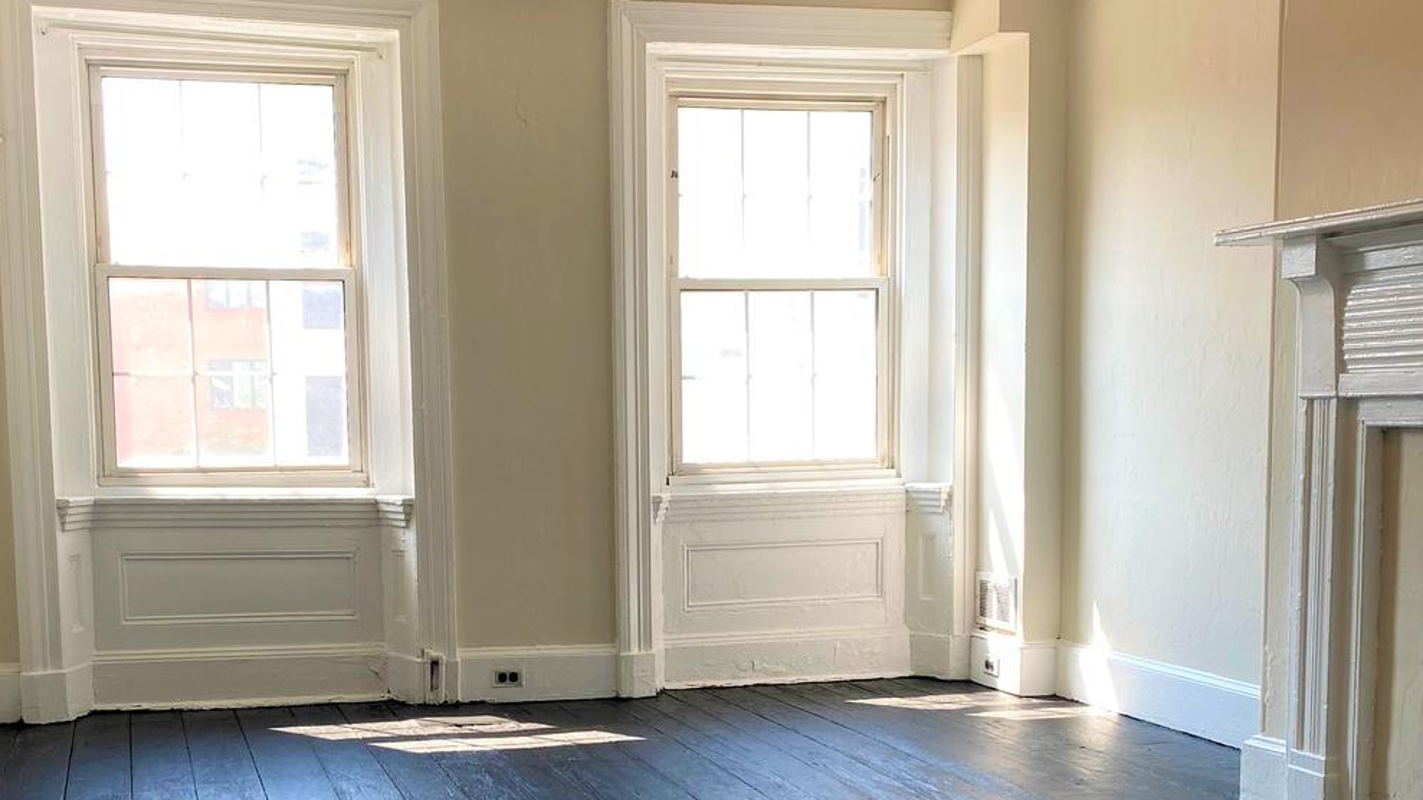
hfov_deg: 46.3
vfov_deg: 26.7
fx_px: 1660
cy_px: 619
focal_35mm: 44
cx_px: 607
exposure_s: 1/120
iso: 32
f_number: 1.8
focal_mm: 4.25
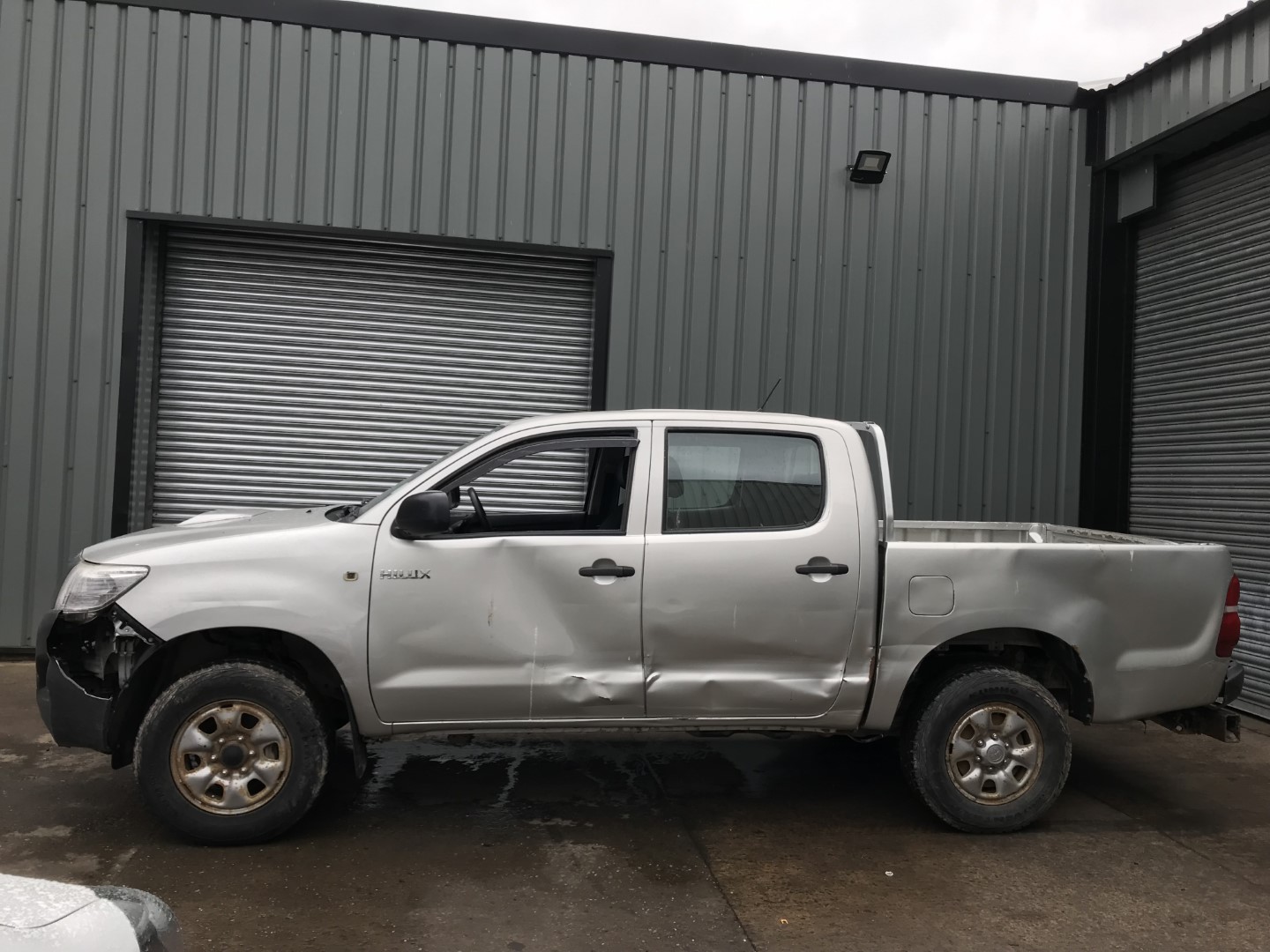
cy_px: 476
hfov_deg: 63.4
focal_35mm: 28
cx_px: 635
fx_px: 1027
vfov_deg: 49.7
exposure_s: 1/427
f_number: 1.8
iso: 20
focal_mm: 3.99
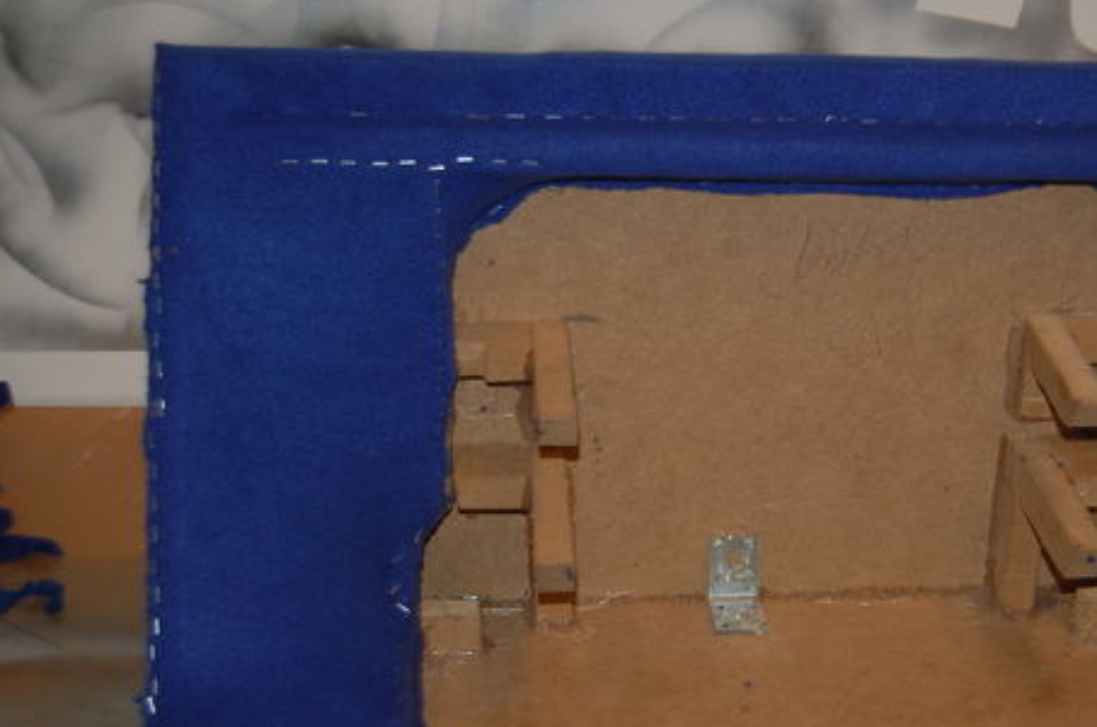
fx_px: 1998
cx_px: 770
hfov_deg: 30.4
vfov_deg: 20.5
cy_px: 480
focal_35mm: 66
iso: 400
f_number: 4.5
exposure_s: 1/60
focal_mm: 31
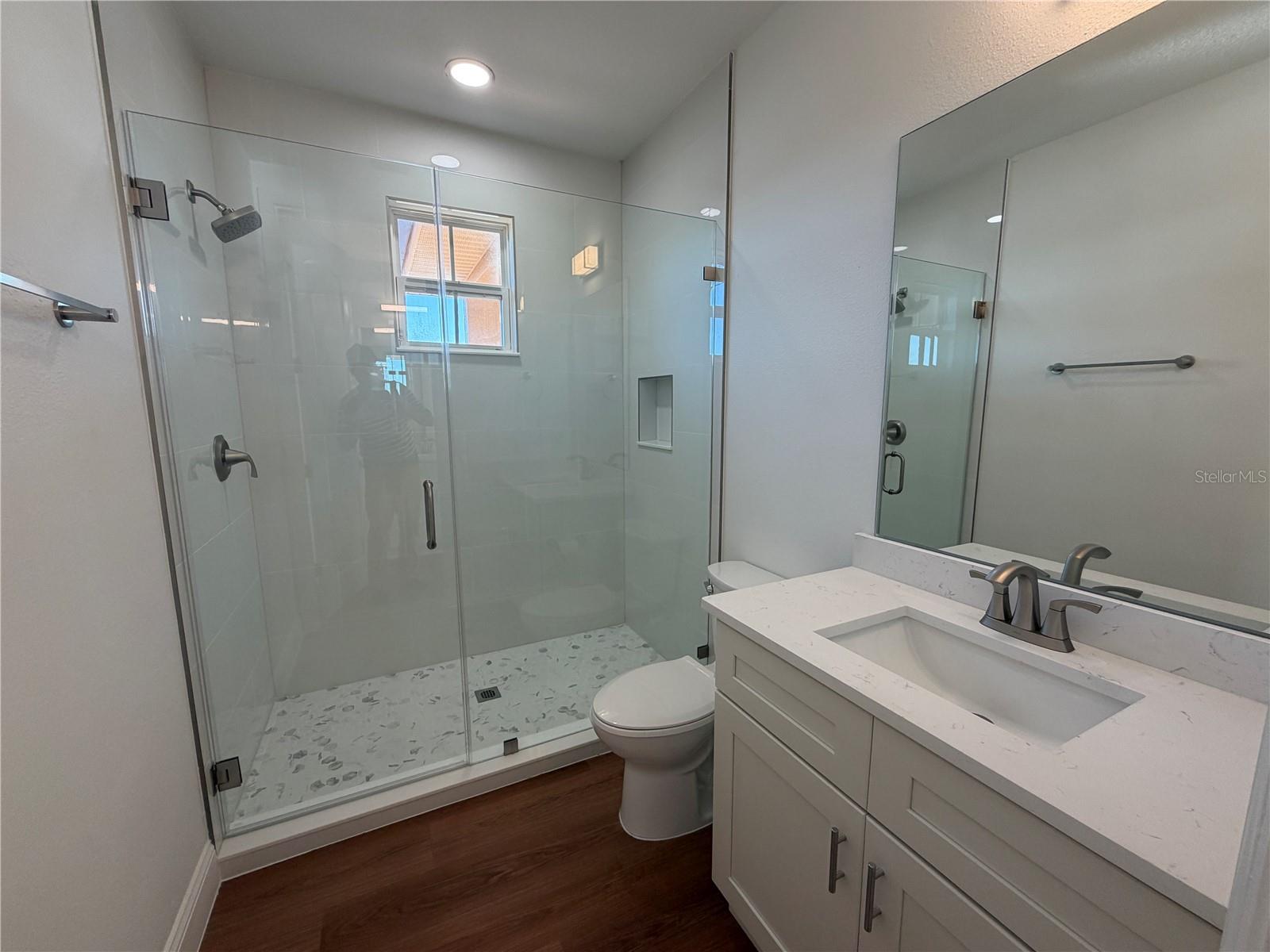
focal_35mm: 14
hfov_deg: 102.1
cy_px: 476
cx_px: 635
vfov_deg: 85.7
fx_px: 514
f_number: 2.2
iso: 125
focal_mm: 2.22
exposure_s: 1/120
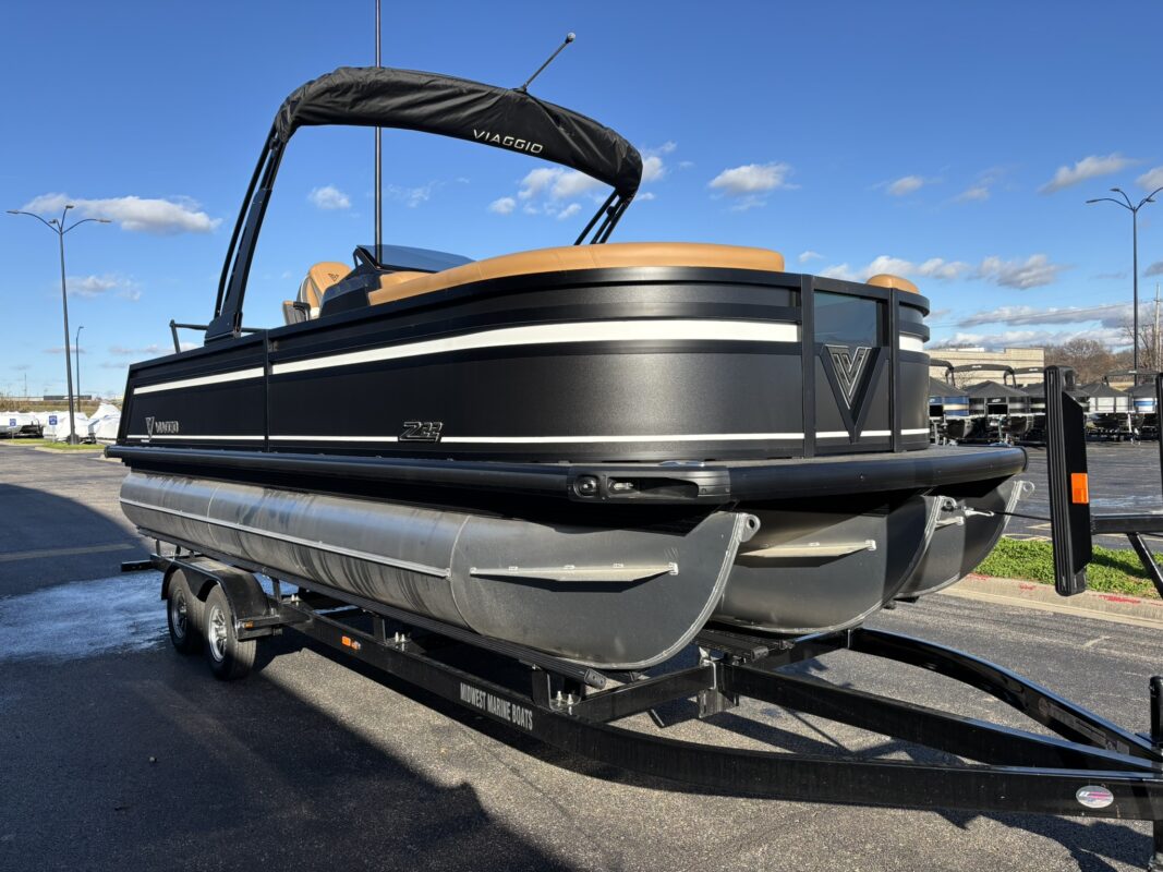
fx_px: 873
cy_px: 436
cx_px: 582
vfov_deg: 53.1
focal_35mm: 26
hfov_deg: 67.3
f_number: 1.6
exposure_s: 1/2398
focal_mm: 5.96
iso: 50
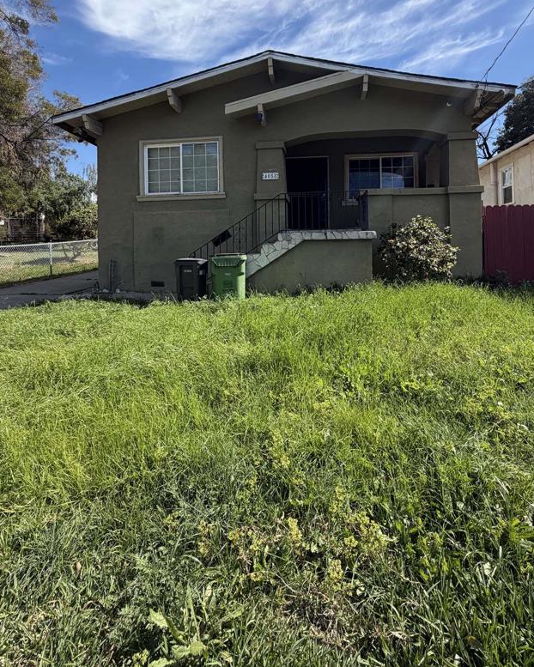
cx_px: 282
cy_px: 252
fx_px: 355
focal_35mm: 18
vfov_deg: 84.7
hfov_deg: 73.8
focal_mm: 2.22
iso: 32
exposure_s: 1/770
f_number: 2.2
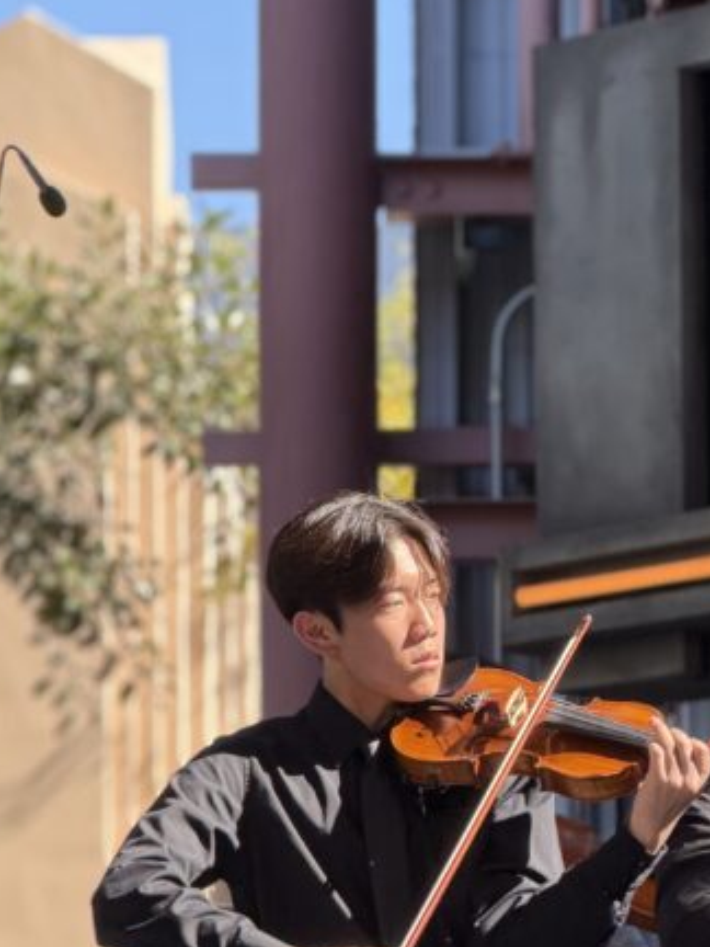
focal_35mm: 237
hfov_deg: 6.2
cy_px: 818
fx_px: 6481
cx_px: 806
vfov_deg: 8.3
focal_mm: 16.89
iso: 25
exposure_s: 1/120
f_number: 2.8
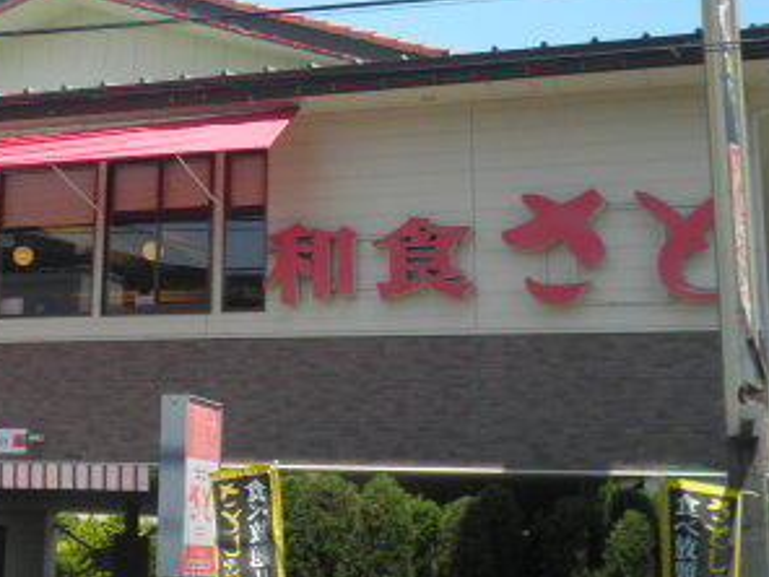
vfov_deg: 21.7
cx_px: 127
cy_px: 127
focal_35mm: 67
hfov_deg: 28.2
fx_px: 1488
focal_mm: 5.5
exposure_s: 1/80
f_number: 8.2
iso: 64
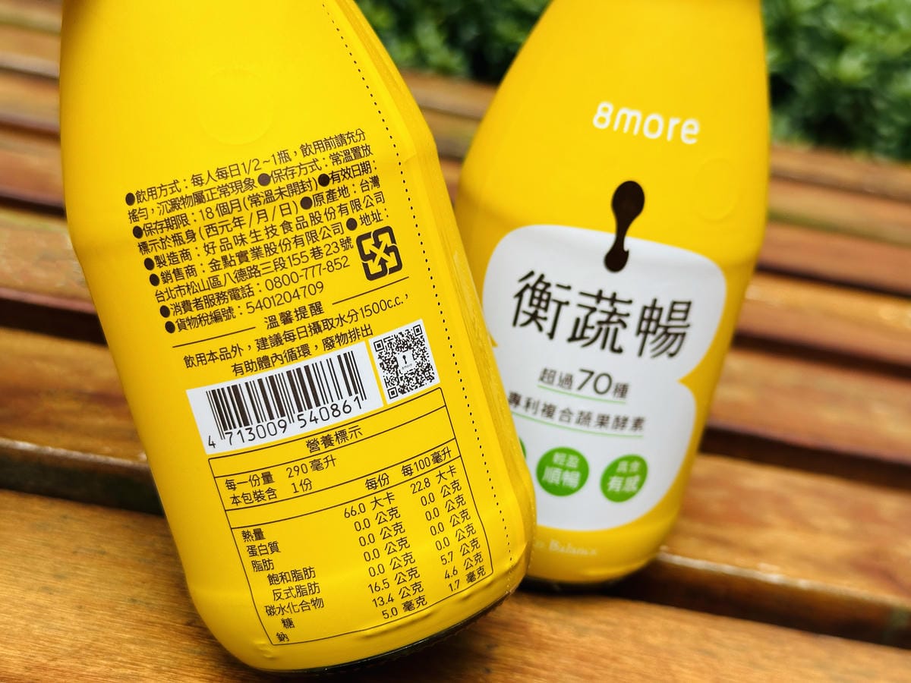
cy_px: 342
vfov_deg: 30.3
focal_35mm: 48
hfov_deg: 39.7
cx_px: 456
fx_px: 1263
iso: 64
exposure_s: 1/276
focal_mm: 6.86
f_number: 1.78
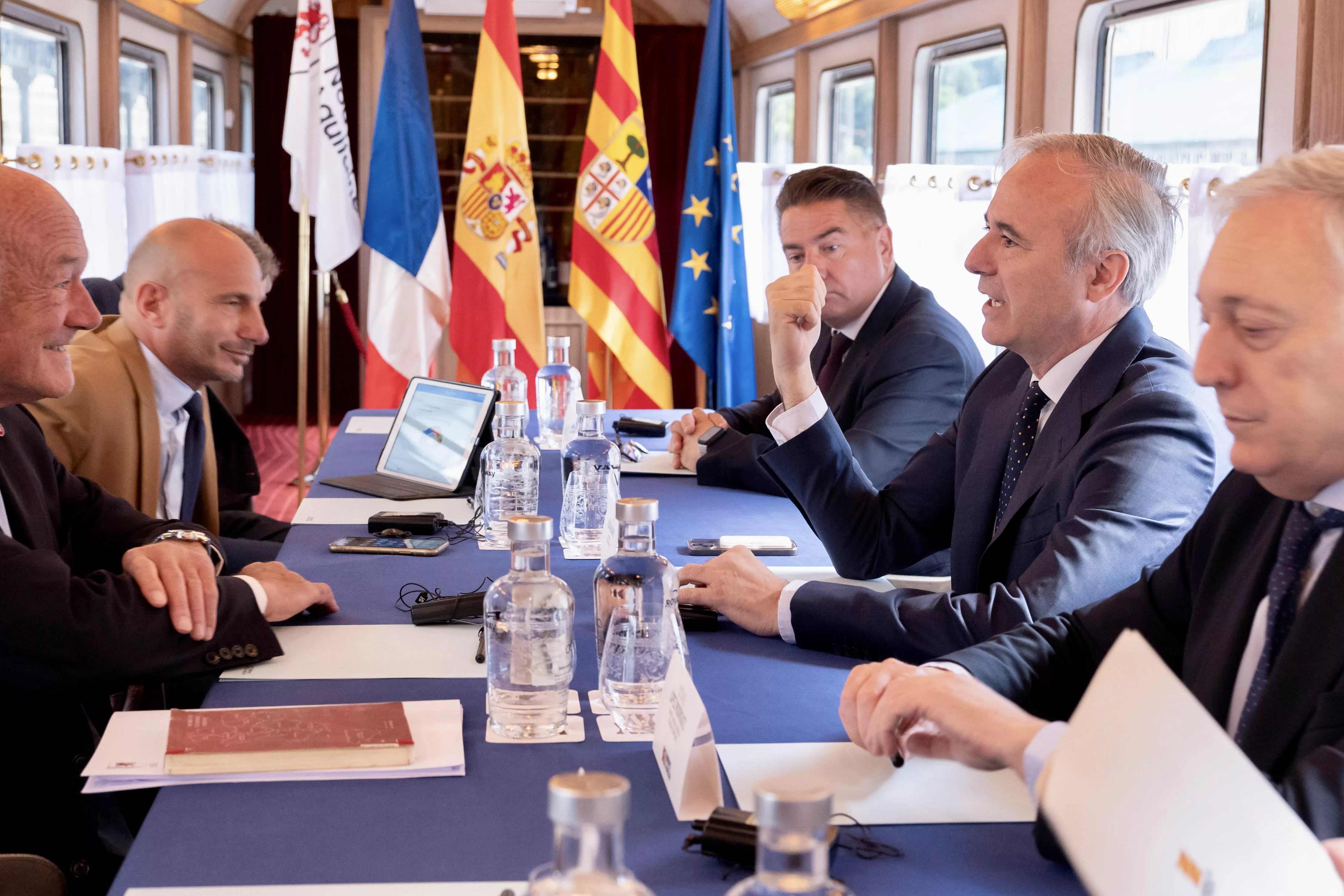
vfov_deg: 23.8
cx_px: 702
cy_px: 432
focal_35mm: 57
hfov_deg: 35.0
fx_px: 2128
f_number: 5
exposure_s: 1/80
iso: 3200
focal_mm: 42
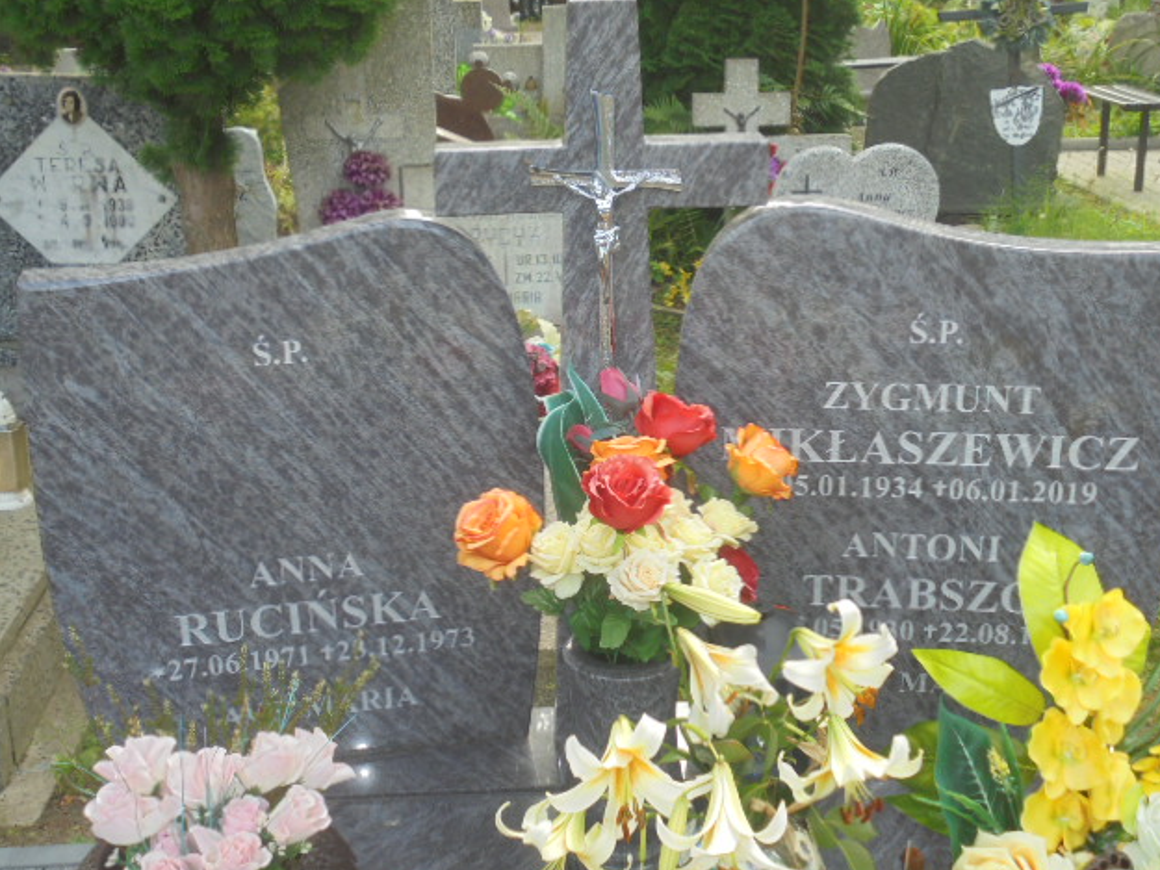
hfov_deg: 42.9
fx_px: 1475
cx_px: 590
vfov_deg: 32.9
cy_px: 432
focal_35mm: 44
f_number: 4.5
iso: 100
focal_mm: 7.8
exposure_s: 1/50
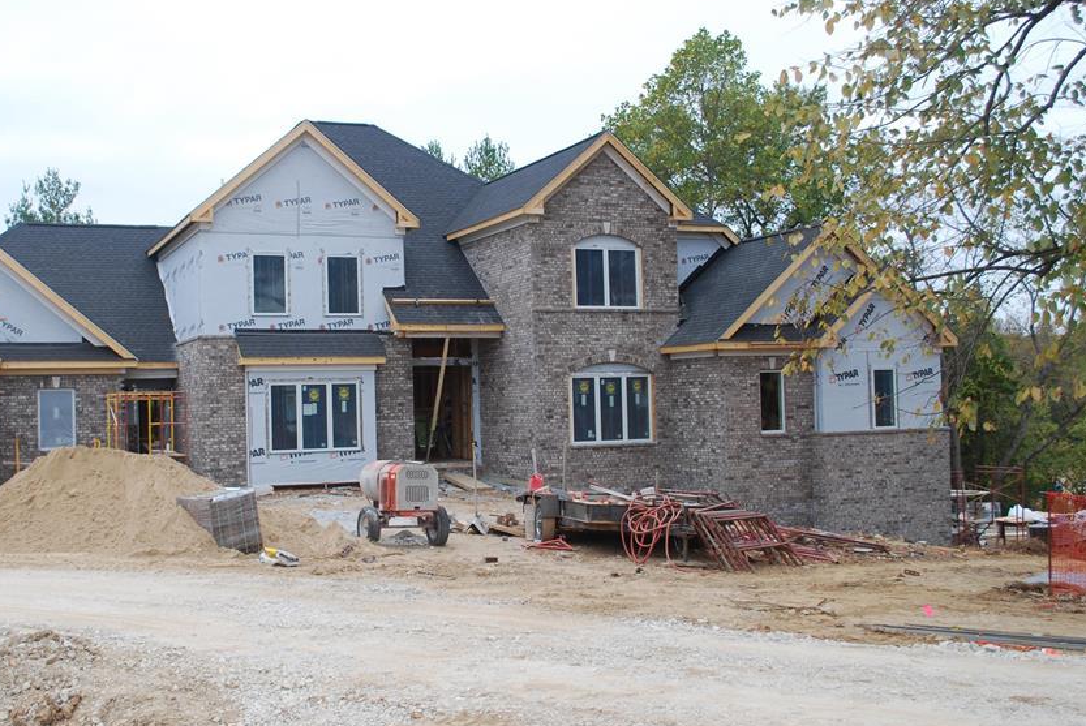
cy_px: 368
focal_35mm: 39
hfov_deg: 49.3
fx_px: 1177
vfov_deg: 34.3
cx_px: 444
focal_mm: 20
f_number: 5.6
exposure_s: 1/125
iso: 140
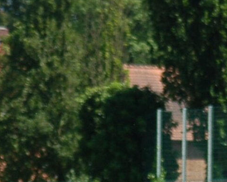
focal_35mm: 556
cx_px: 404
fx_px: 3738
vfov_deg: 2.8
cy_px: 304
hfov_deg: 3.5
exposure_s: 1/1000
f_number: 4.5
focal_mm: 86
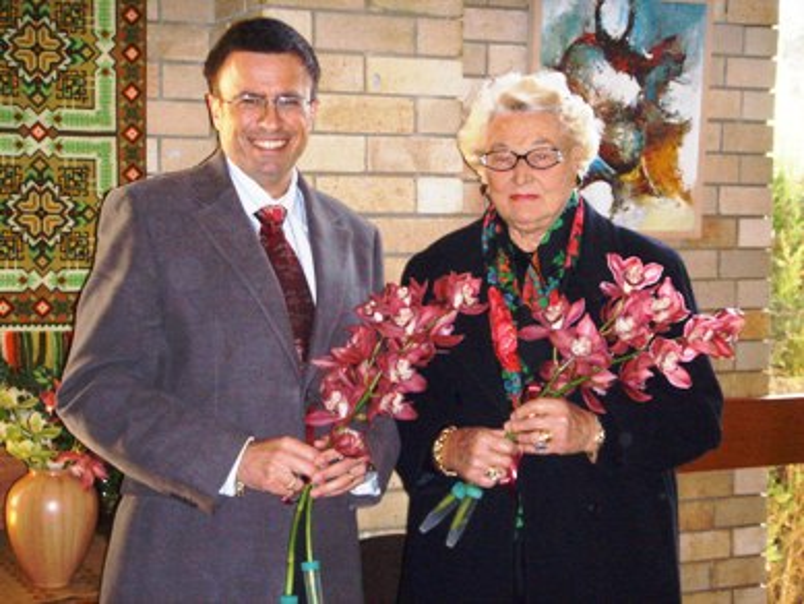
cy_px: 302
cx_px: 402
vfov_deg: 24.4
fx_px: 1394
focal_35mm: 60
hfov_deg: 32.2
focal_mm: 10.2
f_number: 3.9
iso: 209
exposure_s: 1/45
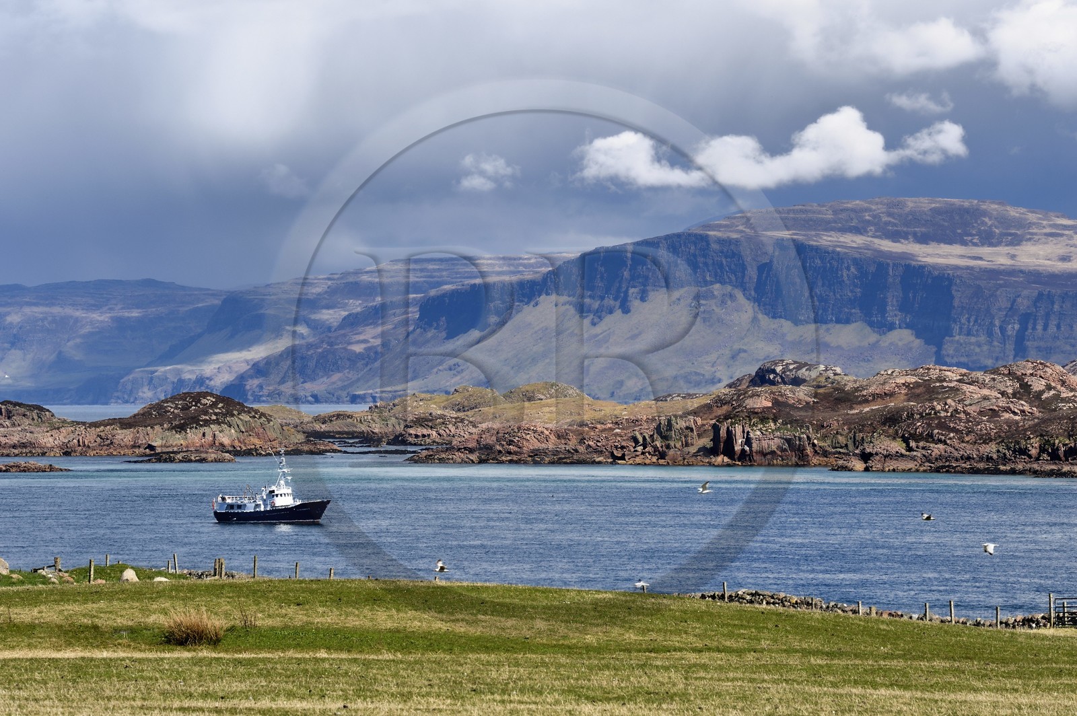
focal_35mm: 200
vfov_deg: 6.9
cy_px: 358
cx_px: 538
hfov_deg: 10.3
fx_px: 5978
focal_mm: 200
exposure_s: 1/320
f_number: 13
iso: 200
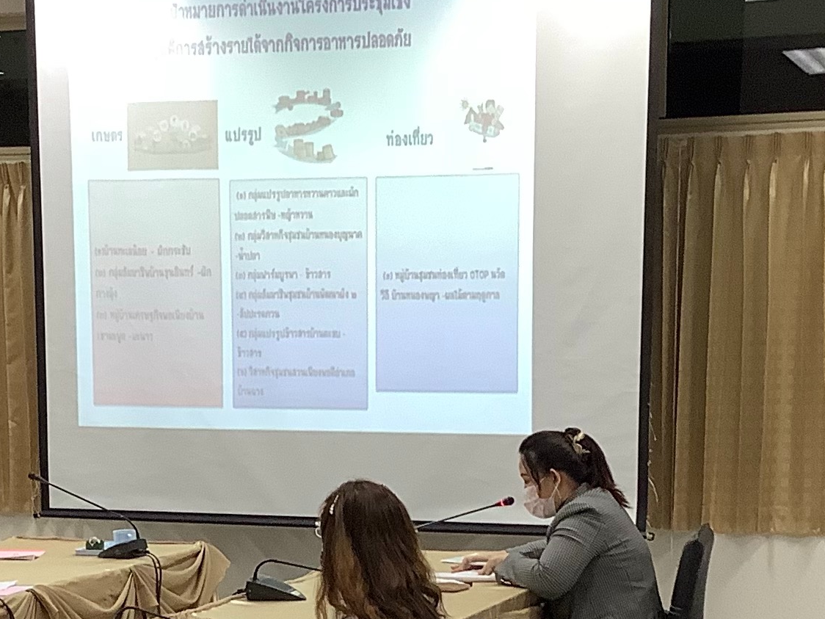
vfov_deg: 16.0
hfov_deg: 21.7
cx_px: 289
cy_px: 642
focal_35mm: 90
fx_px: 2145
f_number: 2.4
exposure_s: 1/50
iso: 80
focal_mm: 3.3
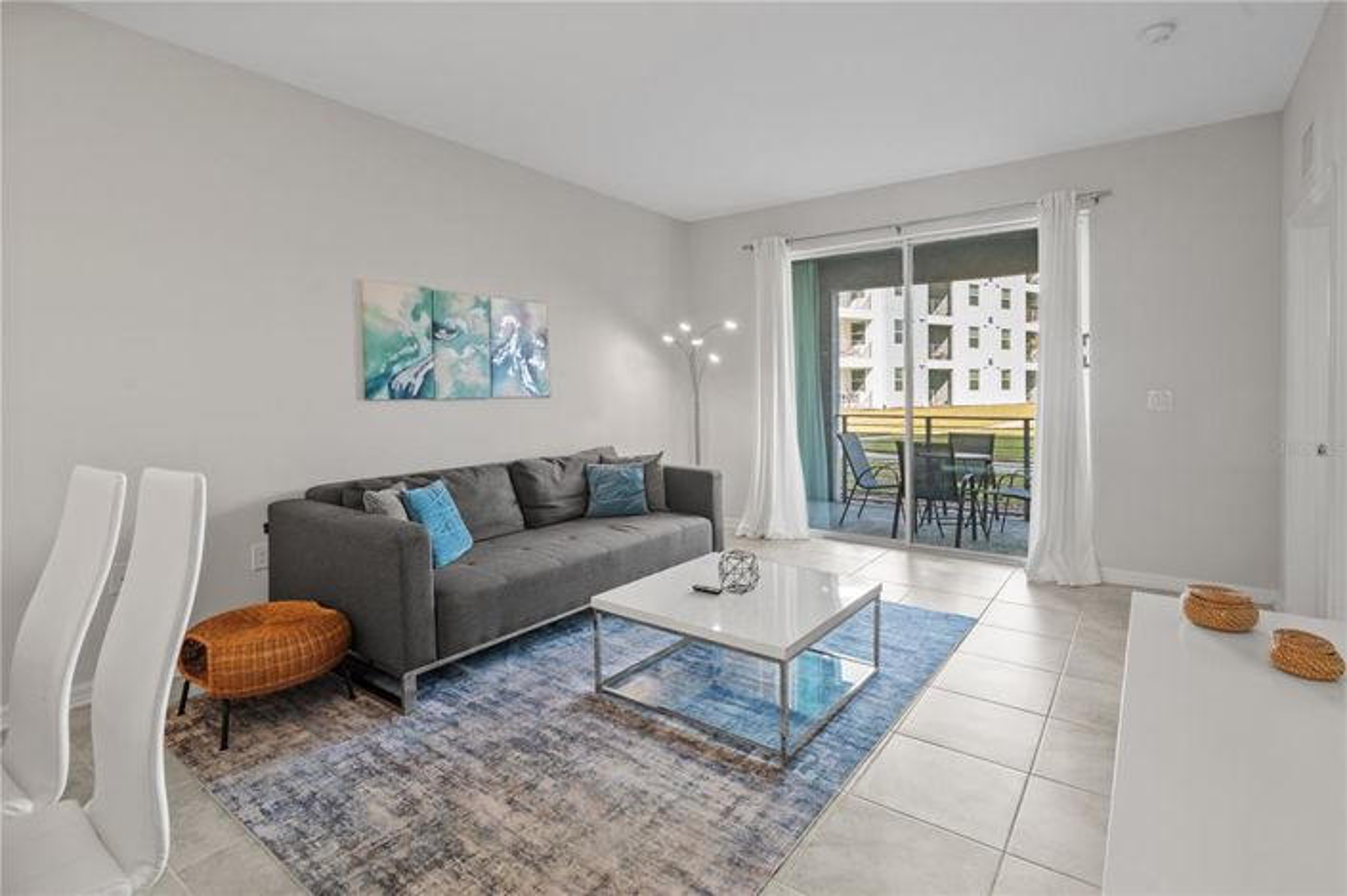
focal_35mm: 16
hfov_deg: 96.8
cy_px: 448
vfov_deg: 73.7
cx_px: 674
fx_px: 598
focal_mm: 16
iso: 200
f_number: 8
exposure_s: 1/4
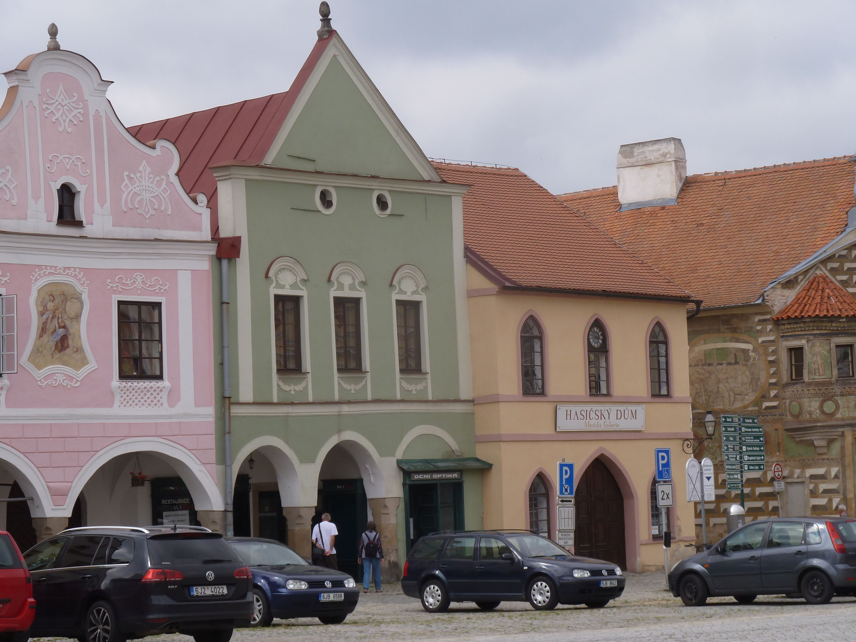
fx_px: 2226
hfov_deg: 21.8
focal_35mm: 90
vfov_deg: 16.4
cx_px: 428
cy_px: 321
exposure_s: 1/500
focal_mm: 14.7
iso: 80
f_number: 4.3
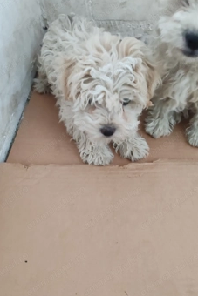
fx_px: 272
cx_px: 91
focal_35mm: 33
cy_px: 156
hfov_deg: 40.0
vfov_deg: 57.2
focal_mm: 6.12
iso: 6400
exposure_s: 1/100
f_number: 1.9
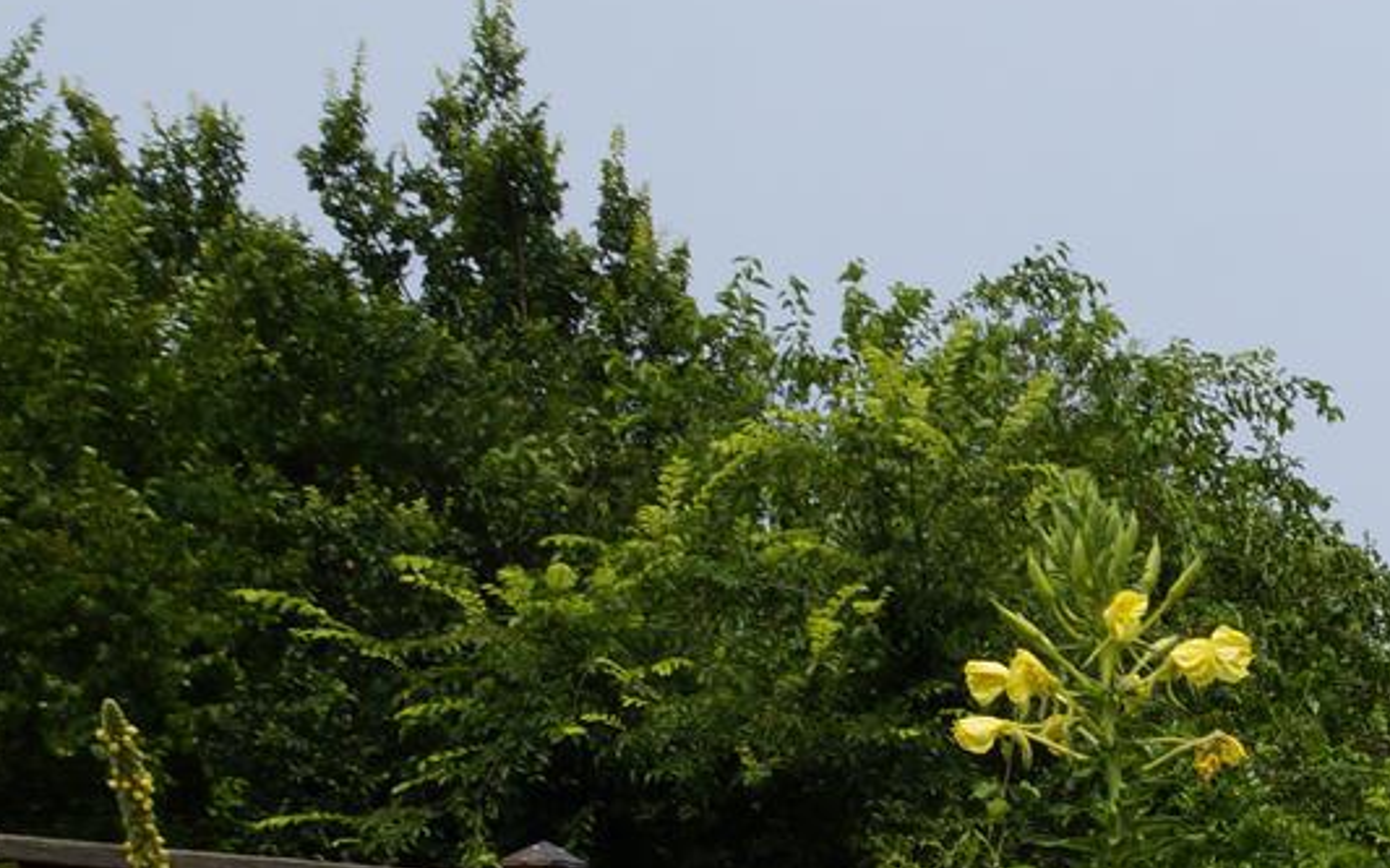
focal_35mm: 94
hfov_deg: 18.4
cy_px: 1409
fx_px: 3561
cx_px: 2321
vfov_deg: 13.0
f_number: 13
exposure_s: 1/125
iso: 100
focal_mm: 16
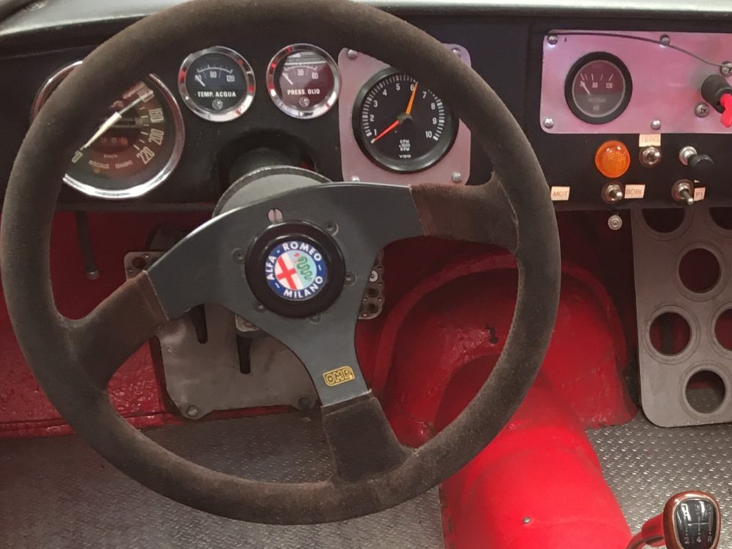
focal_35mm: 74
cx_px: 667
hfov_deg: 25.5
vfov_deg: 19.1
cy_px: 597
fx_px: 1565
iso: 80
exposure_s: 1/33
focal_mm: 4.15
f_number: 2.2
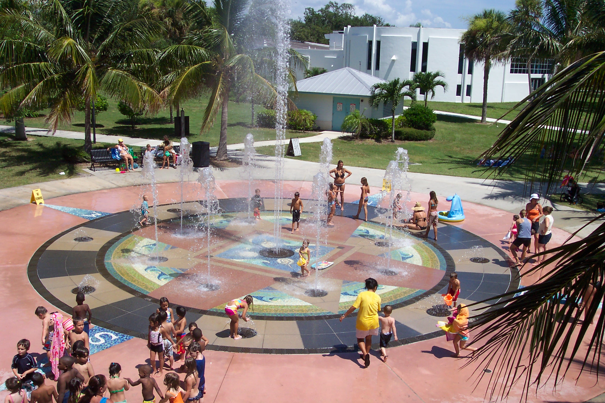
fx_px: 639
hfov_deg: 50.7
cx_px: 302
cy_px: 202
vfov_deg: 35.1
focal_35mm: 38
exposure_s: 1/1000
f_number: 4.8
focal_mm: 8
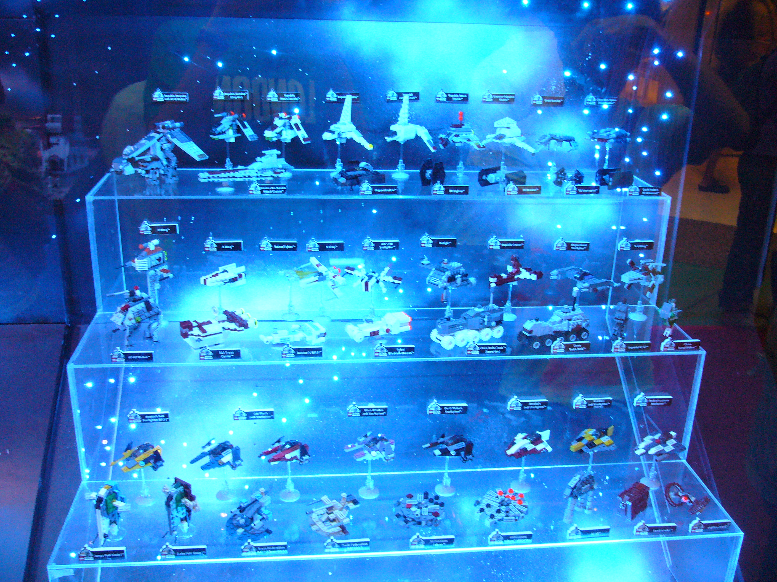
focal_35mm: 35
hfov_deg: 52.6
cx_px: 388
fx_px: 786
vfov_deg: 40.7
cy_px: 291
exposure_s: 1/13
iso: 200
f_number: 2.8
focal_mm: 5.8
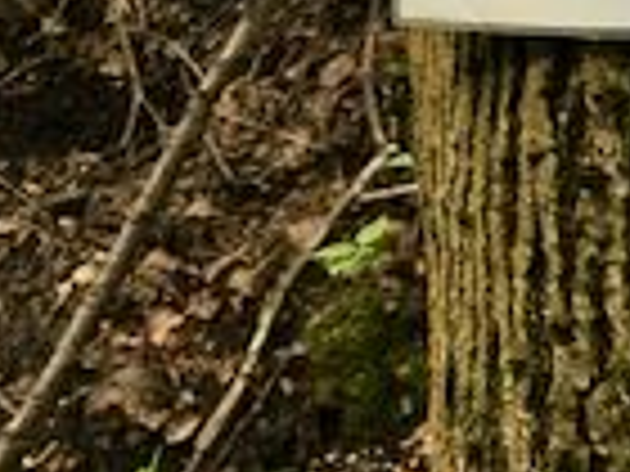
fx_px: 1856
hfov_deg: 17.3
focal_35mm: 102
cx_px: 954
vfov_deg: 13.1
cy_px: -380
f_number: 1.8
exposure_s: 1/50
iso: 25
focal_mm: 3.99
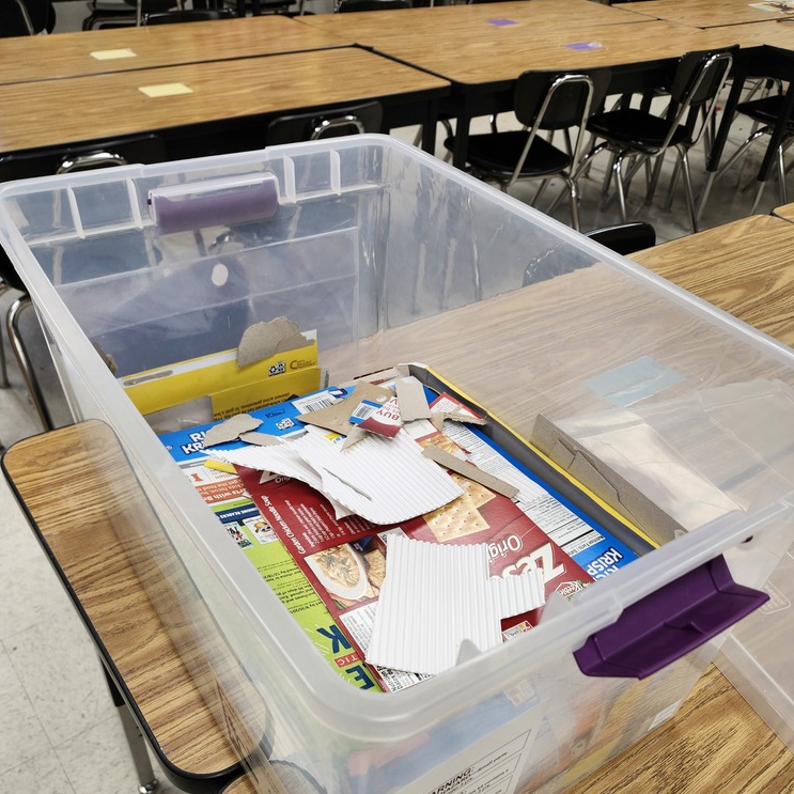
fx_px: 727
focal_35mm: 28
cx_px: 399
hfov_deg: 57.3
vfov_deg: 56.4
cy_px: 510
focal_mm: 5.54
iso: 80
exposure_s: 1/120
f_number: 1.8
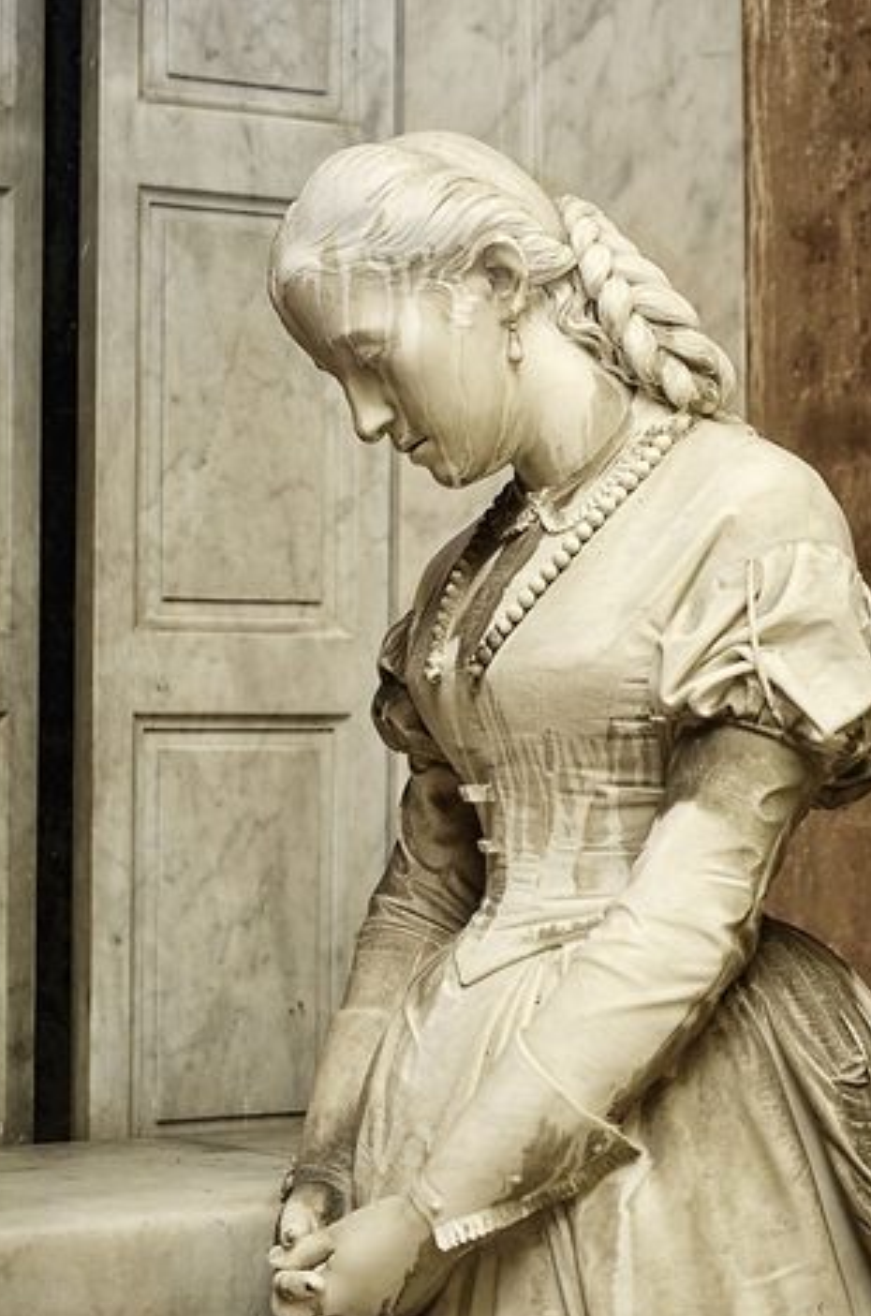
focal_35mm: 77
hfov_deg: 17.6
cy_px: 661
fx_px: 2807
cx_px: 514
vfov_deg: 26.4
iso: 100
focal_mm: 40
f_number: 2.8
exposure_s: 1/200
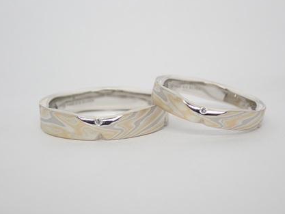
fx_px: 684
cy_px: 100
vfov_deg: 17.8
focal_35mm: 83
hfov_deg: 23.5
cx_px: 152
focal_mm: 13.65
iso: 200
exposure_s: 1/125
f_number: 4.1
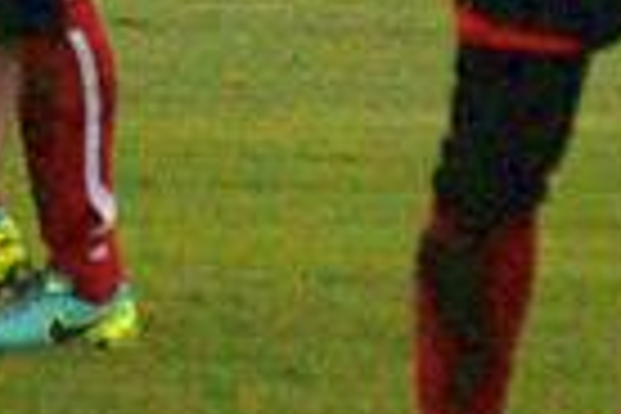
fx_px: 47813
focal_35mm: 2772
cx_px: 45
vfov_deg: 0.5
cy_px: -331
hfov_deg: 0.7
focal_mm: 300
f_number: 5.6
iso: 1600
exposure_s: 1/640
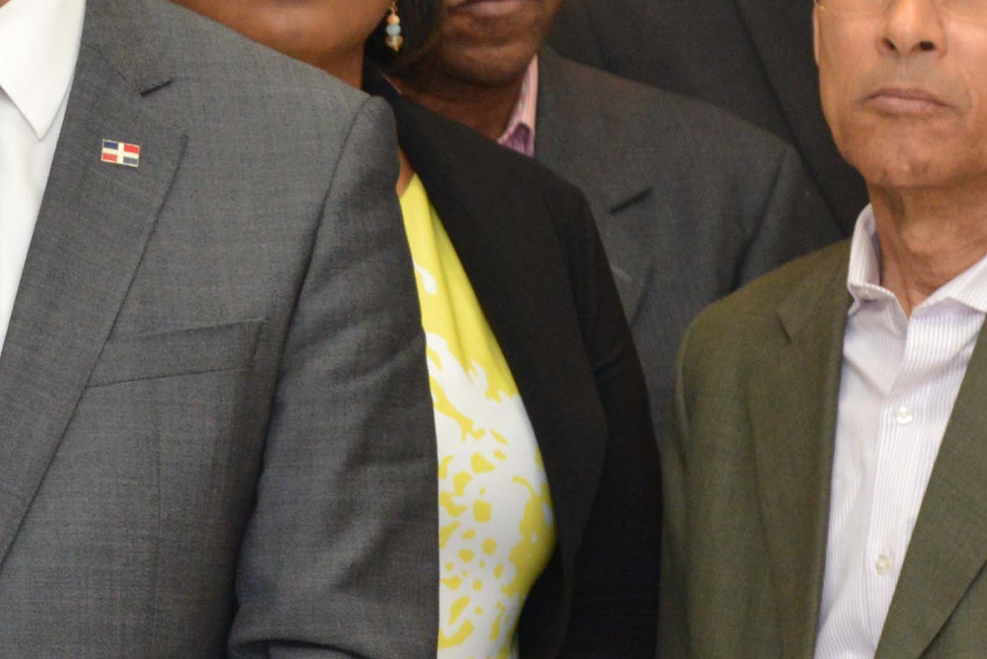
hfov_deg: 7.5
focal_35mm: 269
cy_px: 495
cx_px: -562
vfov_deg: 5.1
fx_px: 7377
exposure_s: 1/100
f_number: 5
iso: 2000
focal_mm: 70
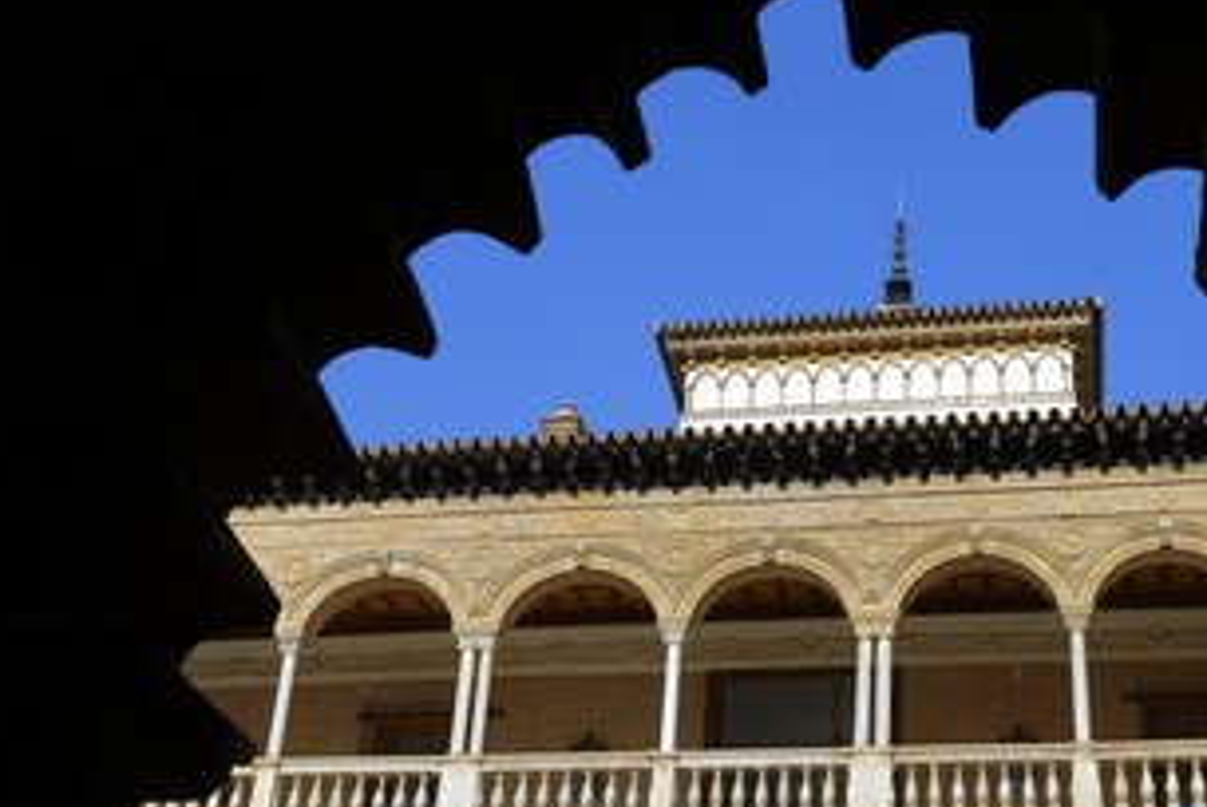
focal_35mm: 55
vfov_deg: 24.6
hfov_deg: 36.1
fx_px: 1846
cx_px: 712
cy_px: 502
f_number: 13
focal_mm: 40
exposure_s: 1/200
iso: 200
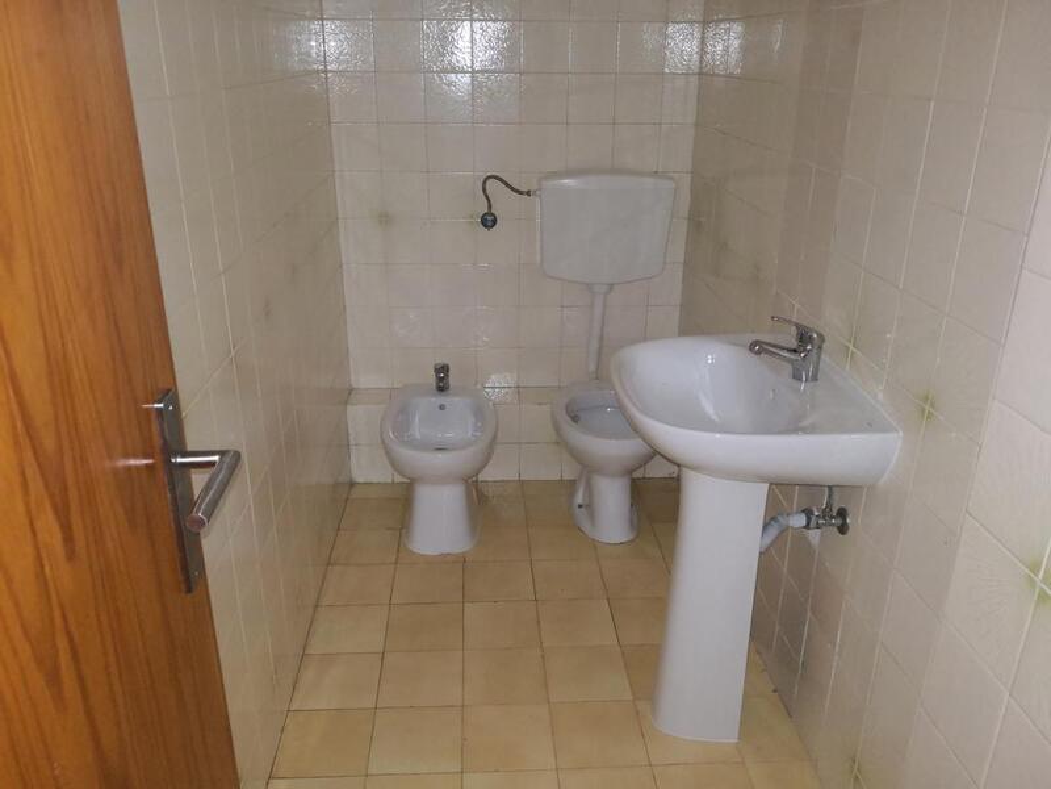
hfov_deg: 65.3
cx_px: 526
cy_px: 394
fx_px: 820
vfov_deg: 51.4
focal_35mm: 27
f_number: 1.6
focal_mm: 3.95
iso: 320
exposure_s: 1/33.3
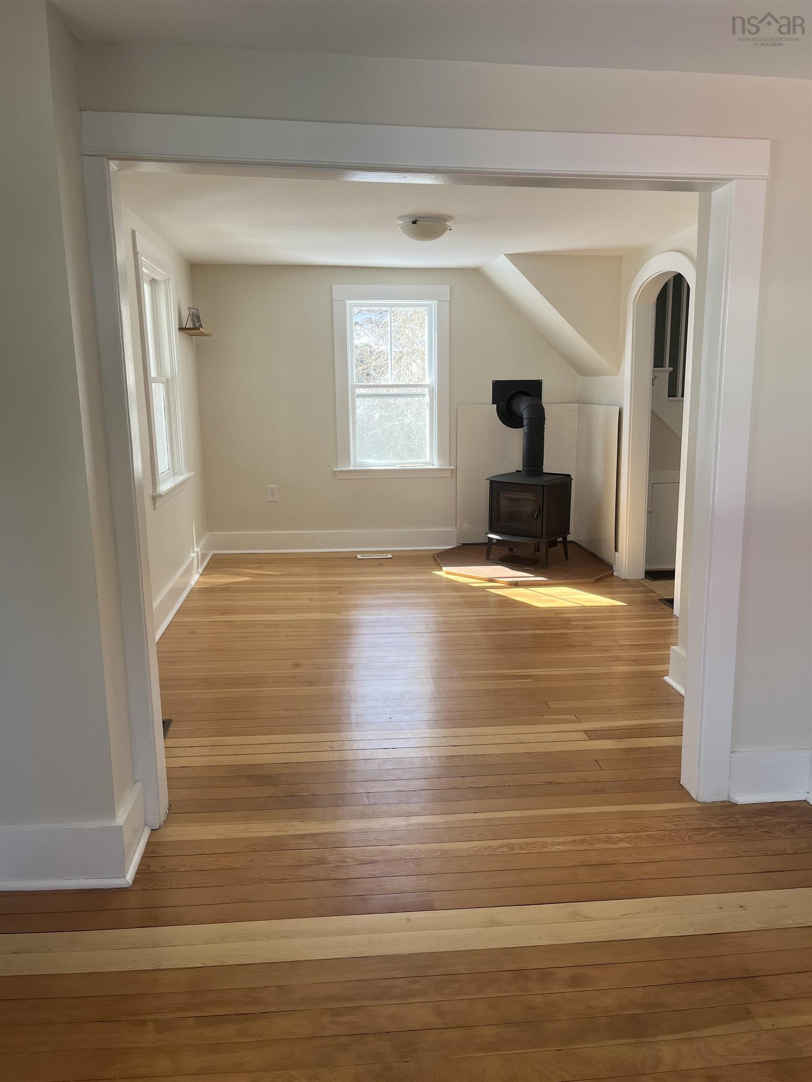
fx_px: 813
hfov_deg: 53.1
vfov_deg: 67.3
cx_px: 406
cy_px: 541
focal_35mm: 26
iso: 50
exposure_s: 1/164
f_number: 1.6
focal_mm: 5.1
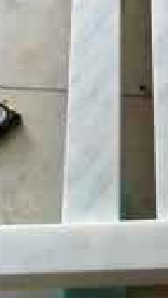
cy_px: 42
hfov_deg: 12.0
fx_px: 782
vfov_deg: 21.2
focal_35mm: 99
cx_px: 195
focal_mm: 3.85
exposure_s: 1/30
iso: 80
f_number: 2.8
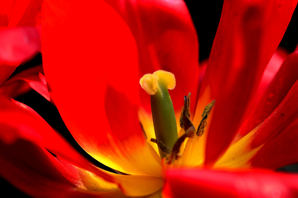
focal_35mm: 158
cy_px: 99
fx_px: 1301
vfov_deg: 8.7
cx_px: 149
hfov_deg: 13.1
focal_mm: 105
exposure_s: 1/350
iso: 140
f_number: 5.6
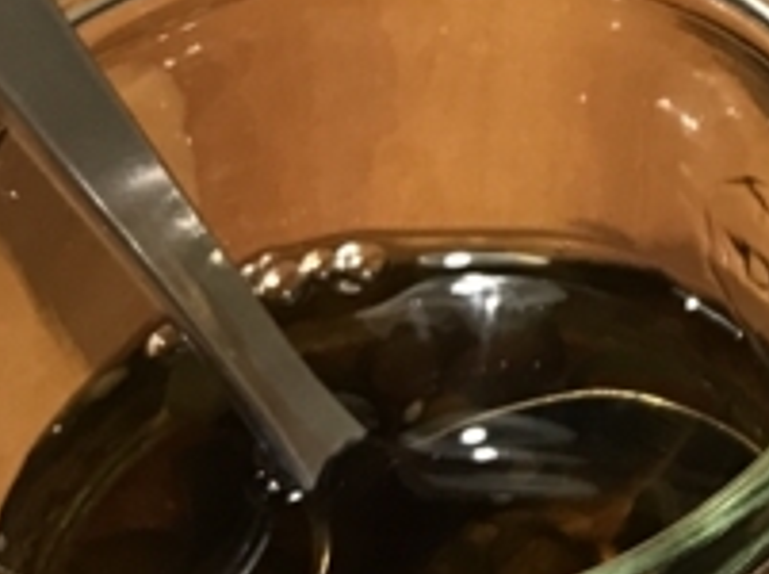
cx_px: 1247
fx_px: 3171
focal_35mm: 143
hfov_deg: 12.9
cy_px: -199
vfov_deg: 10.1
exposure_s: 1/20
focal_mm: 3.99
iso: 40
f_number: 1.8
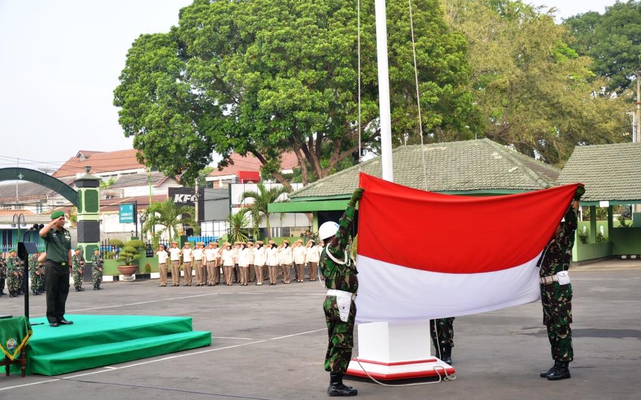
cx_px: 321
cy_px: 202
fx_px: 804
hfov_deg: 43.5
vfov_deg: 28.0
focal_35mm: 46
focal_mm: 30
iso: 100
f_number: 4.2
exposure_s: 1/100
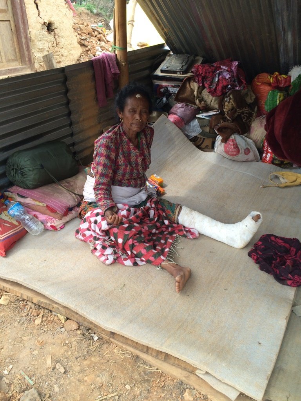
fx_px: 336
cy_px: 200
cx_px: 150
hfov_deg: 48.2
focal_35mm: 29
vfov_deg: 61.7
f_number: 2.2
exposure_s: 1/192
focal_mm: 4.15
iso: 32
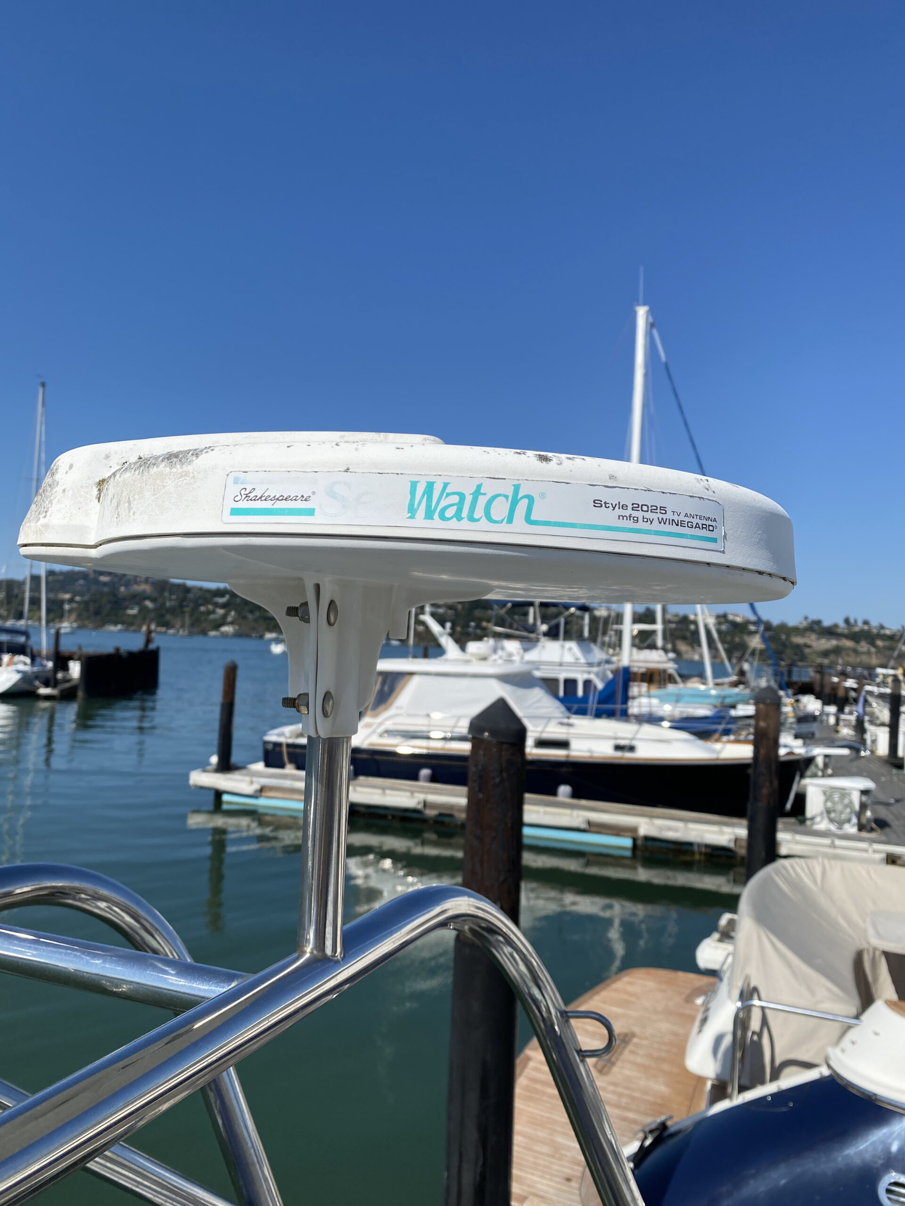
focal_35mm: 26
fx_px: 906
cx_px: 452
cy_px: 603
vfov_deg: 67.3
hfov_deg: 53.1
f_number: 1.8
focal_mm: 4.25
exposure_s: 1/4608
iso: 32
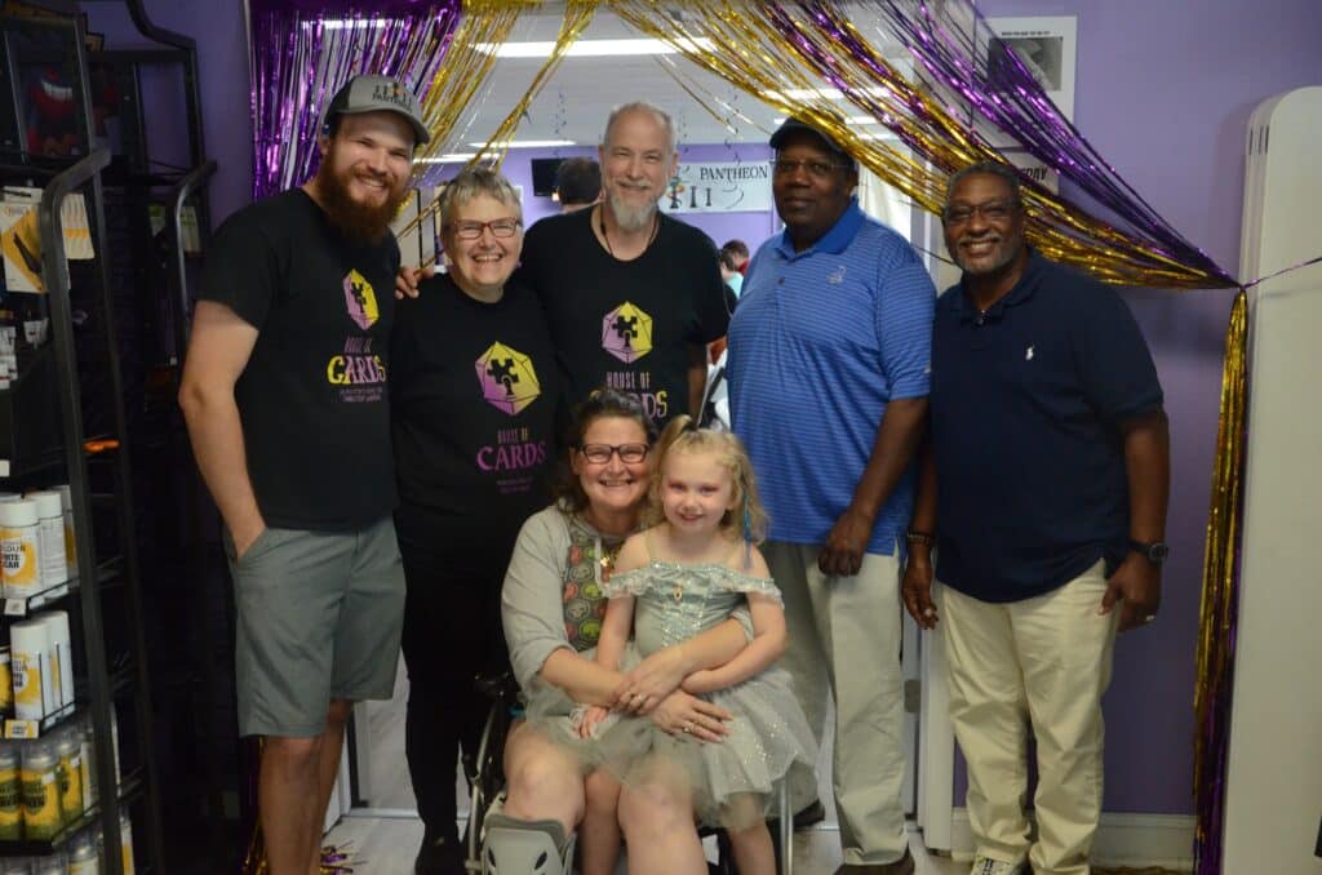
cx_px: 661
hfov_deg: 51.4
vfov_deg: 35.3
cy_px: 438
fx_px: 1374
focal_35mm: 38
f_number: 8
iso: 2500
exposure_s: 1/80
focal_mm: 25
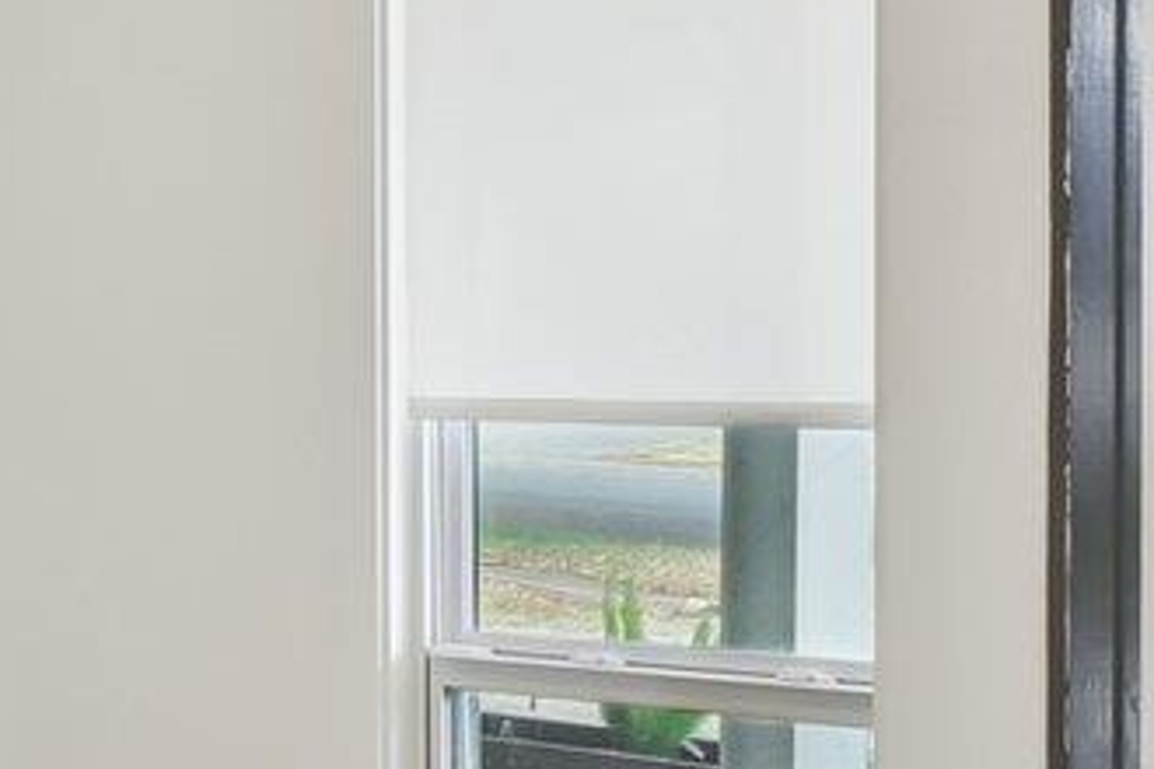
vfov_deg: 14.7
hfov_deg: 21.0
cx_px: 1217
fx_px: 2981
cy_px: 278
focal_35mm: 93
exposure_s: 1/10
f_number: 8
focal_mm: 10
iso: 400
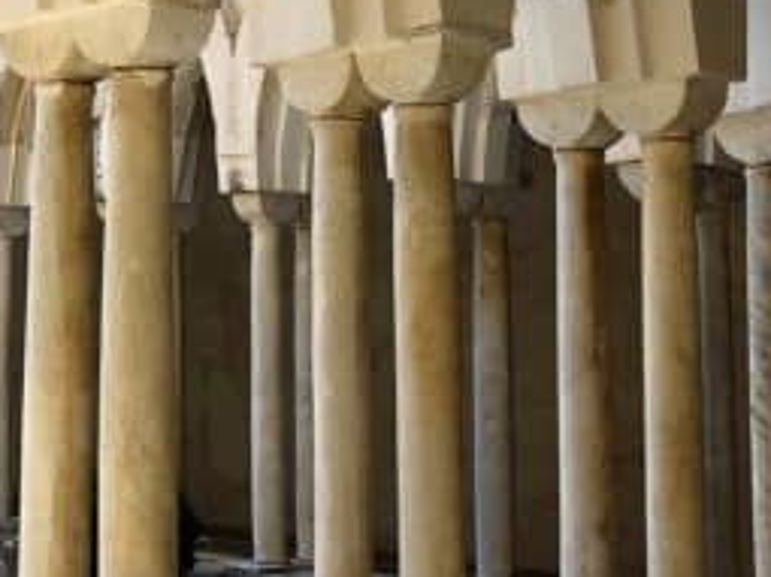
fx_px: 1959
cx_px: -48
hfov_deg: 21.3
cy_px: 45
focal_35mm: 88
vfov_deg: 16.5
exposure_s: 1/823
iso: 20
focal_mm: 3.99
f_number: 1.8
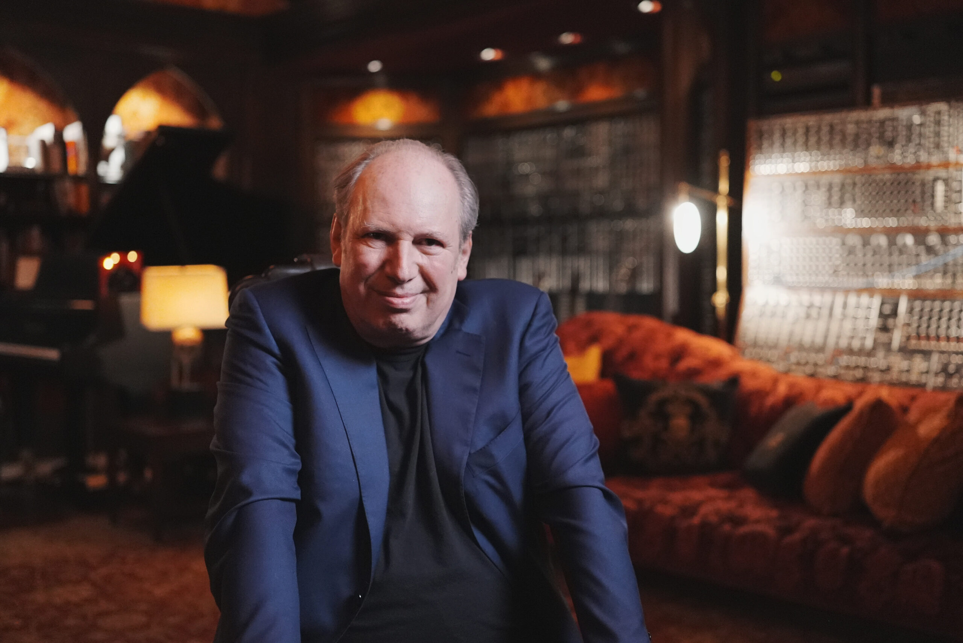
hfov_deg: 48.4
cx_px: 482
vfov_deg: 33.4
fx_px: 1070
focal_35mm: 40
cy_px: 322
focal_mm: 40
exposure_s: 1/400
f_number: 2
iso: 12800
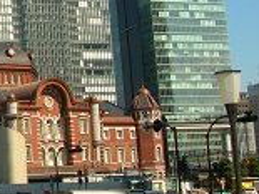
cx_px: -146
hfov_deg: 15.9
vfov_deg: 13.0
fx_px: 837
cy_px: -14
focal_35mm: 112
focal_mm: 5.8
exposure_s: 1/303
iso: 50
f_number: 5.6
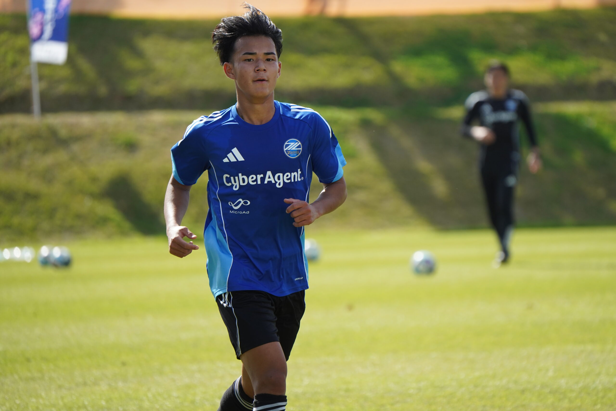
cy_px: 206
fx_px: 6844
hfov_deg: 5.2
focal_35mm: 400
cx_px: 308
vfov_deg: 3.4
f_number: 7.1
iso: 1000
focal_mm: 400
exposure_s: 1/1600
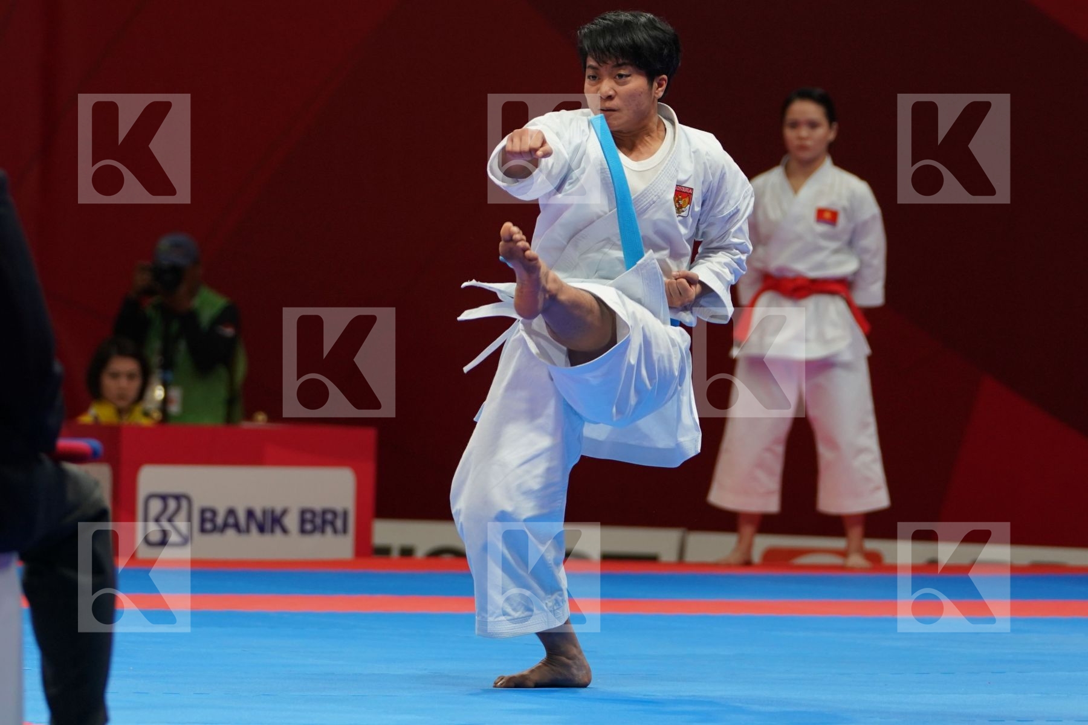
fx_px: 8099
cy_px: 362
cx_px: 544
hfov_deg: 7.7
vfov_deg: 5.1
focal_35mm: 268
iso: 1000
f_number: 4
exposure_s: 1/500
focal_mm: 179
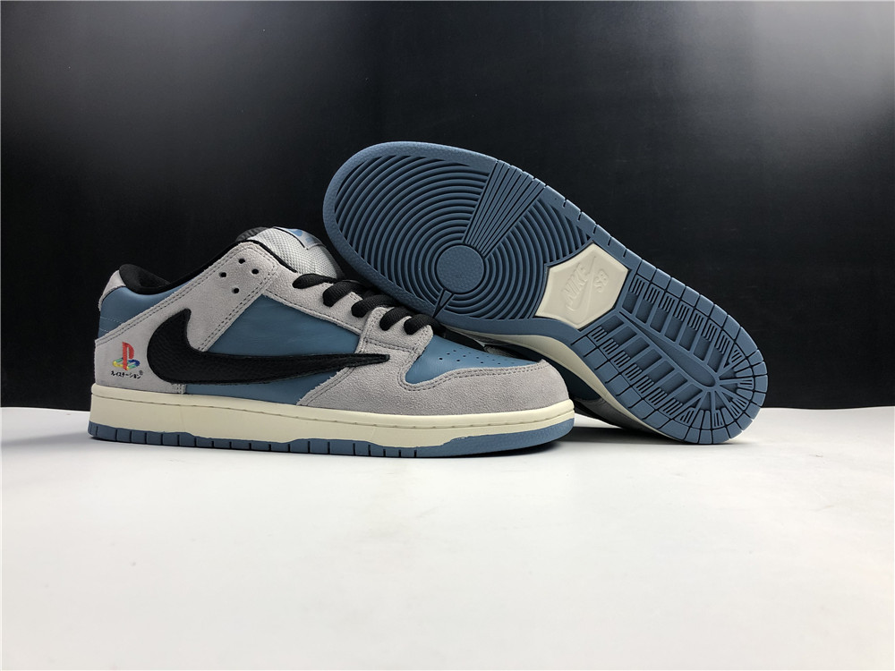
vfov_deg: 49.7
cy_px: 336
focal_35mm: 28
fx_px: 724
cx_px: 448
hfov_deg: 63.4
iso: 32
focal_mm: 4
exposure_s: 1/50
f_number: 1.8
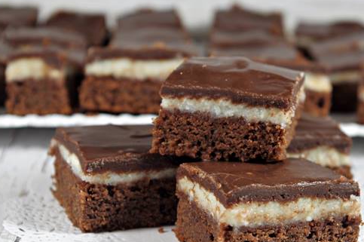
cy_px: 147
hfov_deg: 23.4
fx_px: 879
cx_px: 219
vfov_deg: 15.7
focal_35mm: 87
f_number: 7.1
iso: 200
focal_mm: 40
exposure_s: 1/25
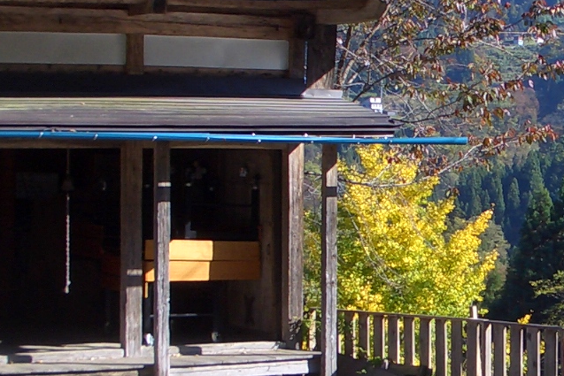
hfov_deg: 17.2
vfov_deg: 11.7
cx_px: 523
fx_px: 1833
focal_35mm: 117
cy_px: 141
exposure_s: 1/200
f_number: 4.3
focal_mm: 5.8
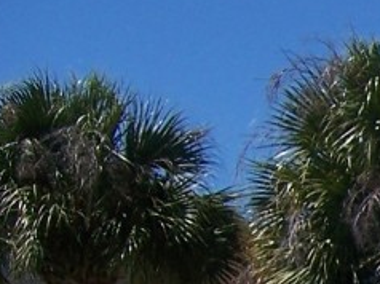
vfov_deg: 9.8
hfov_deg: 12.1
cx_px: 806
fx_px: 1557
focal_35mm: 142
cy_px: 539
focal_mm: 5.5
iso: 80
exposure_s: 1/750
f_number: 4
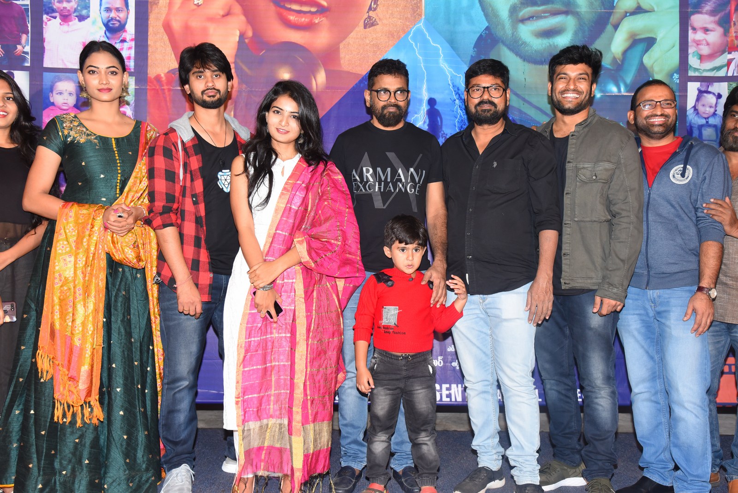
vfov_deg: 35.1
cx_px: 369
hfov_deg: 50.7
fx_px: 779
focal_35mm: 38
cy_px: 246
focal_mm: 38
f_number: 5.6
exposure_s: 1/125
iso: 1250
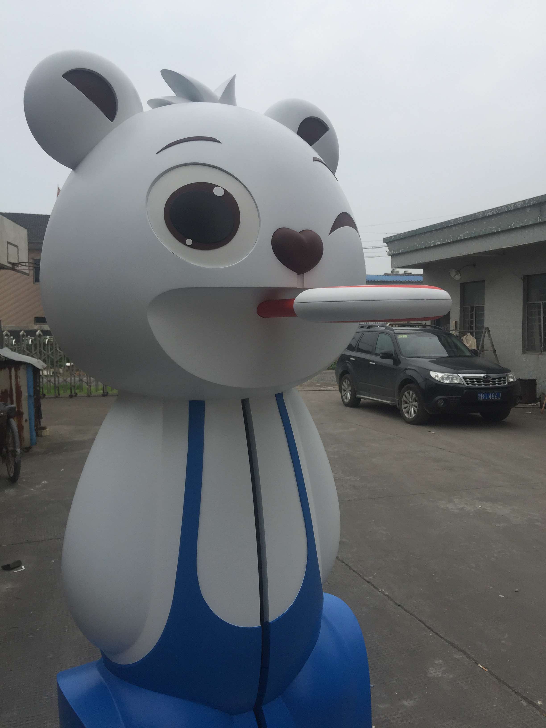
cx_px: 273
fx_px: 610
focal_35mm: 29
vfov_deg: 61.7
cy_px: 364
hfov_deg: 48.2
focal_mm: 4.15
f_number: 2.2
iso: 32
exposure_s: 1/1014
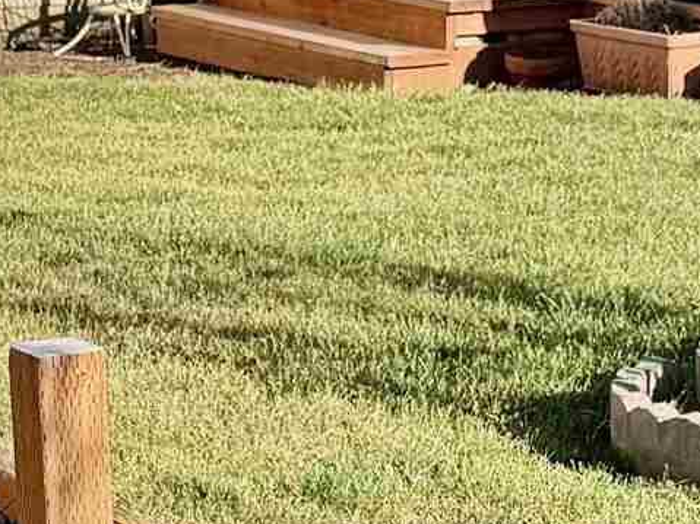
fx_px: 3113
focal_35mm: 154
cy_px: 566
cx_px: 523
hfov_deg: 12.8
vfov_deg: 9.5
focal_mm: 6.76
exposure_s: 1/2703
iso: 100
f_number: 1.78
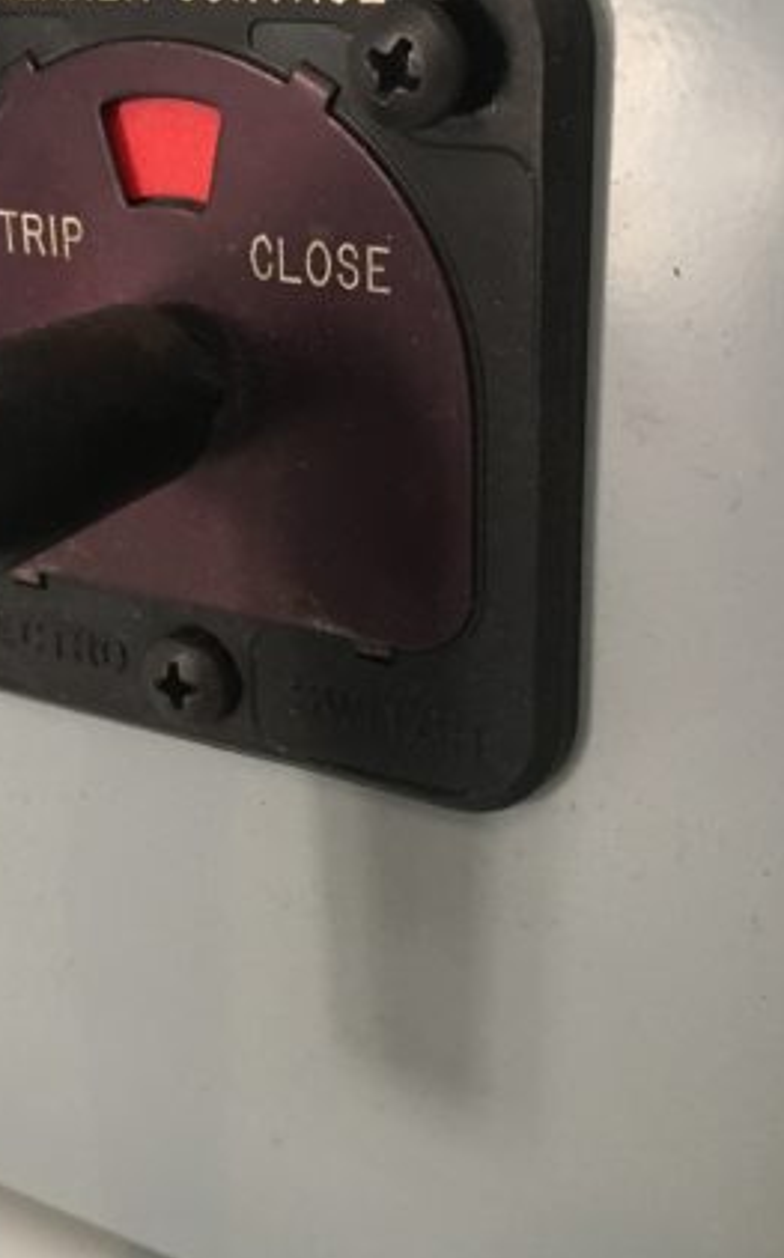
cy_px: 614
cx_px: 194
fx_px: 1918
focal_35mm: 56
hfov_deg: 22.9
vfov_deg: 36.3
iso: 200
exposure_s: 1/30
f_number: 2.2
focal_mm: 4.15
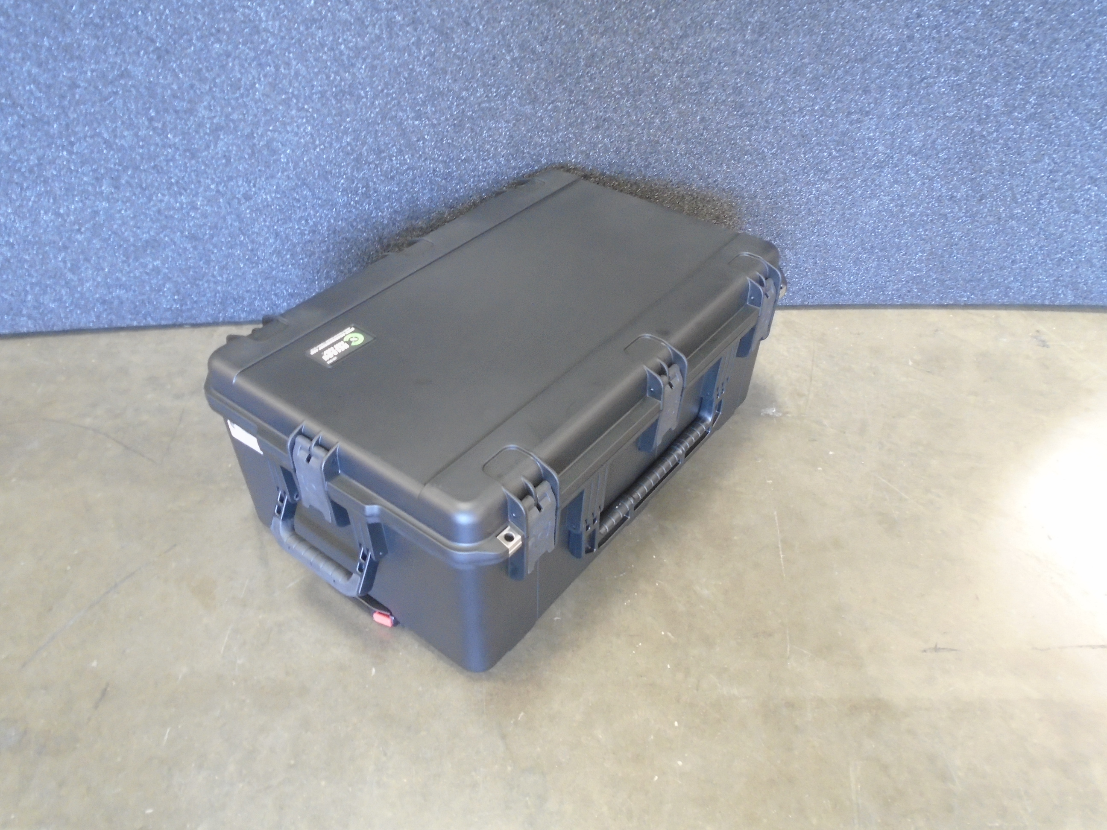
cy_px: 415
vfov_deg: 53.1
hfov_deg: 67.3
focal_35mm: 26
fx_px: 831
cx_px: 554
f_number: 3.2
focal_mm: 4.6
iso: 400
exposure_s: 1/8
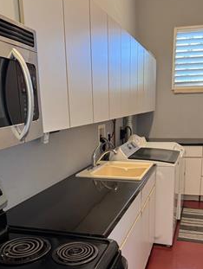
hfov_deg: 38.7
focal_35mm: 37
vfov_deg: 49.2
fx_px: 289
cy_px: 181
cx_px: 111
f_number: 1.78
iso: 250
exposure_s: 1/60
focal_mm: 6.76
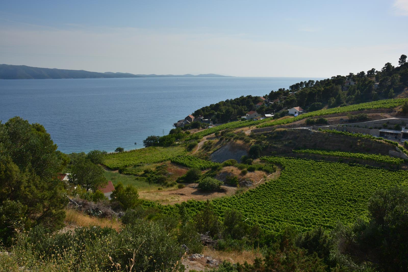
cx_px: 204
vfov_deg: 47.9
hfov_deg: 67.4
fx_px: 306
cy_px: 136
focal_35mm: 27
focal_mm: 18
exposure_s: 1/125
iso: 200
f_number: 11
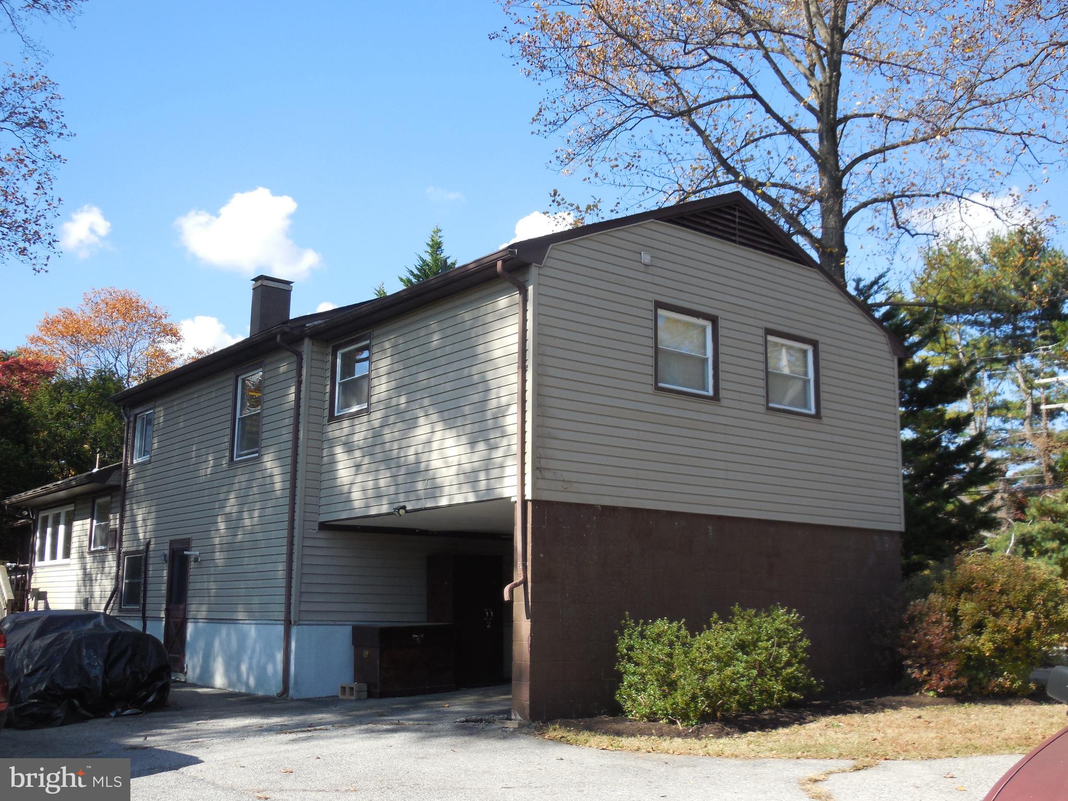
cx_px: 534
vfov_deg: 36.0
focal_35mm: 40
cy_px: 400
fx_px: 1234
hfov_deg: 46.8
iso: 125
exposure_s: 1/640
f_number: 3.6
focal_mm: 7.1
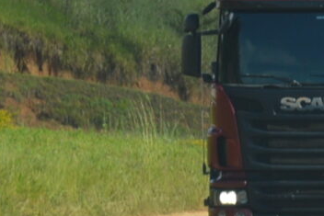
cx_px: 620
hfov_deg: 4.4
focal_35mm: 458
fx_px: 4123
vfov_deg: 3.0
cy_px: 24
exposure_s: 1/250
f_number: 8
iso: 100
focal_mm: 42
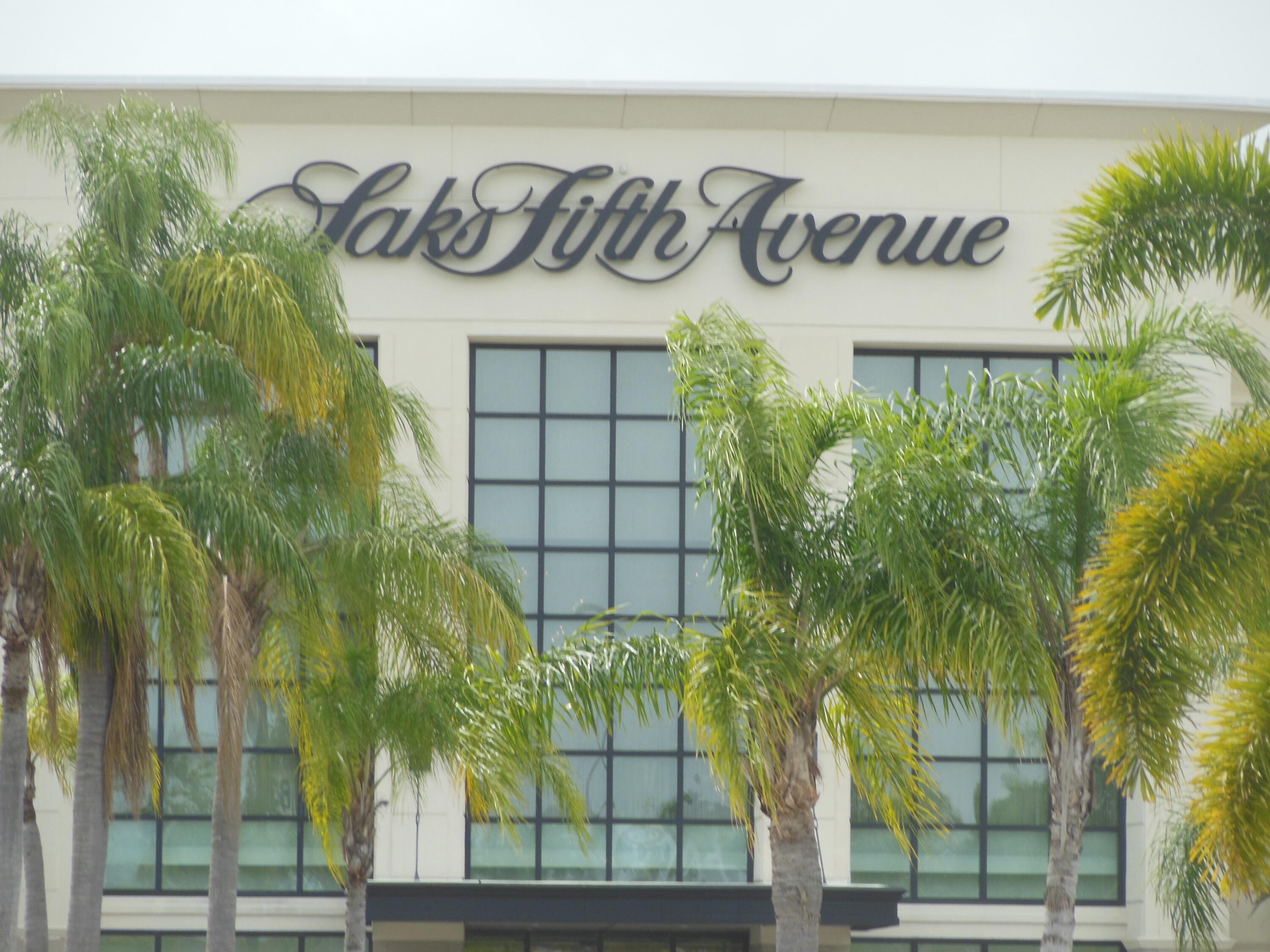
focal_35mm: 219
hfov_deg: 9.0
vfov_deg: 6.8
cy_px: 476
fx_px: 8035
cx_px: 635
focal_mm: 39.1
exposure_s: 1/250
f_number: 5.7
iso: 125
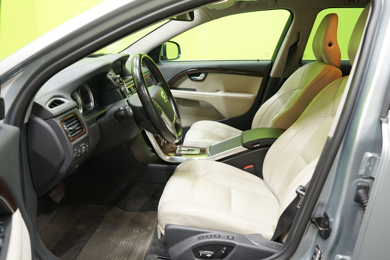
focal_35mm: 32
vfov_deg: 41.1
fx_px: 347
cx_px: 195
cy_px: 130
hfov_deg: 58.7
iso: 800
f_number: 4.5
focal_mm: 32
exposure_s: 1/20
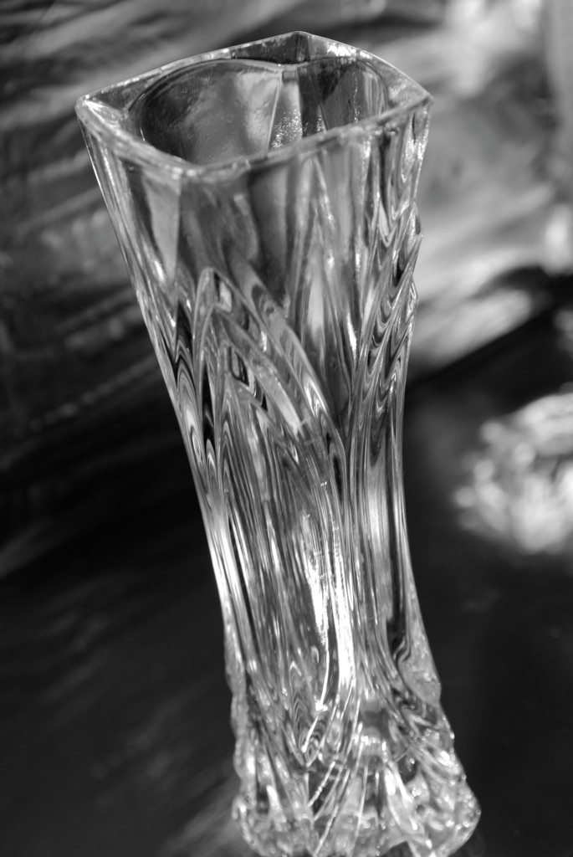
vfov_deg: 19.4
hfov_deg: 13.1
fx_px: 2501
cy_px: 428
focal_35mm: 105
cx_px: 286
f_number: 7.1
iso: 200
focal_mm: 70
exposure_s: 1/40
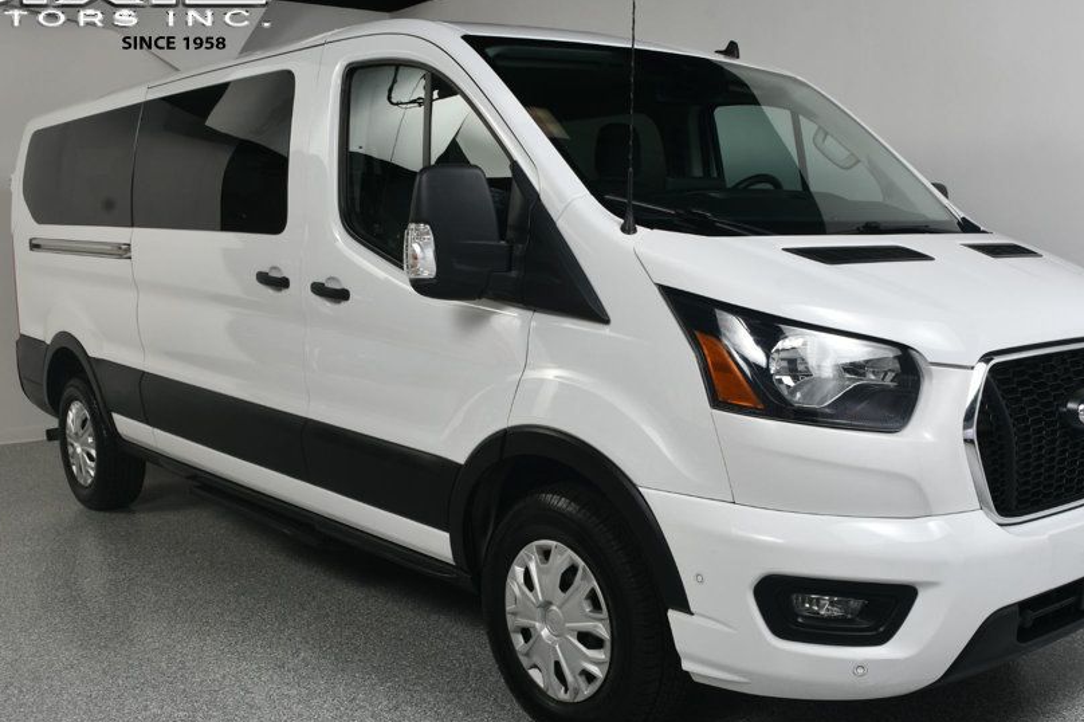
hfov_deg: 50.7
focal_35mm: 38
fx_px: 1144
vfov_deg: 35.0
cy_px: 411
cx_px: 580
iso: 100
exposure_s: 1/160
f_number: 13
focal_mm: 20
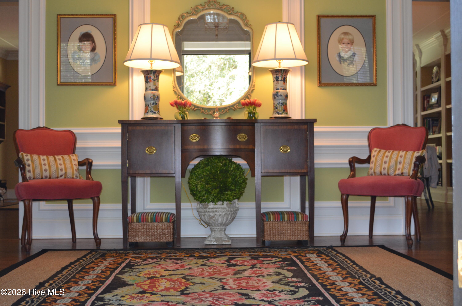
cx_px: 231
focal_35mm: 48
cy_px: 153
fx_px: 615
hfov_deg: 41.2
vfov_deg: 28.0
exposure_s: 1/60
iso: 560
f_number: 4.8
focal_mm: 32
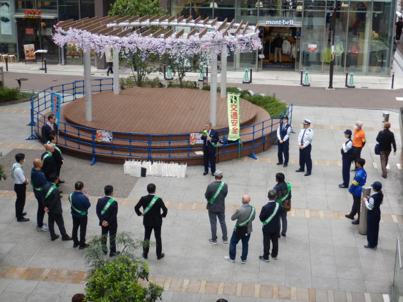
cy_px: 149
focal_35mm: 62
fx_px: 722
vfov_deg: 23.6
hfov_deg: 31.2
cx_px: 203
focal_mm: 11
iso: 125
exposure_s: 1/100
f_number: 4.4
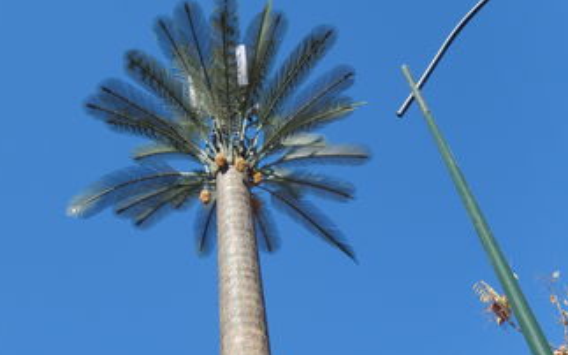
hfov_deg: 30.5
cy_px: 163
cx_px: 227
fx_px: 1037
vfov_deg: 19.4
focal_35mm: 67
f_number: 4.5
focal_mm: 9.2
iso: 125
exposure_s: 1/500
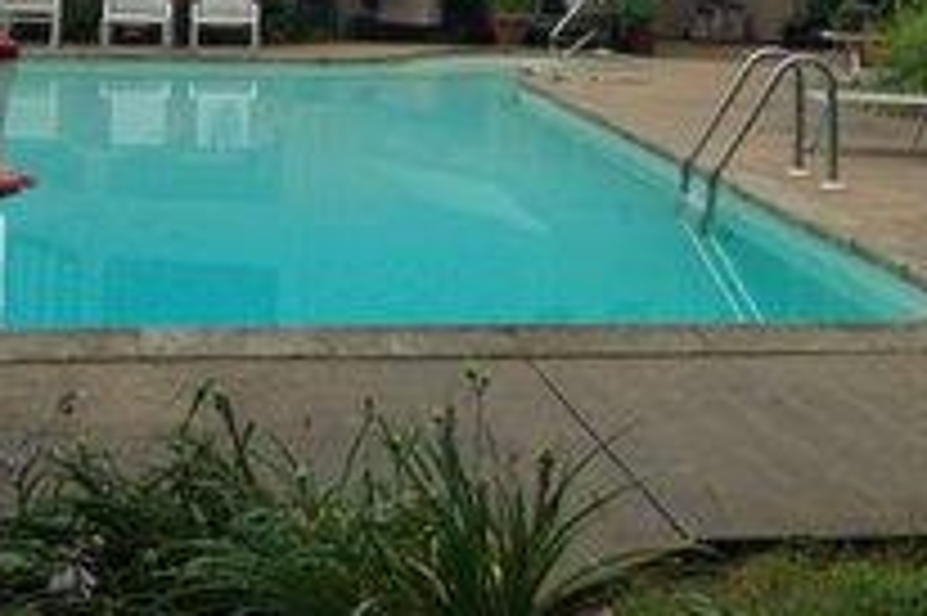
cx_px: 459
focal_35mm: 80
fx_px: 2058
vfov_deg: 16.2
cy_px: -153
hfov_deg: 25.4
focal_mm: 4.13
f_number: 2.4
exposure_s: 1/686
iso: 50
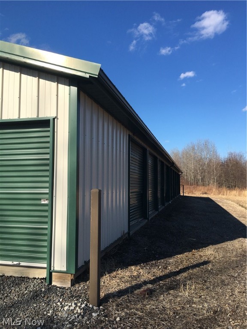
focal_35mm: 29
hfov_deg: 48.2
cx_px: 124
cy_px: 164
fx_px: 276
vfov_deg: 61.7
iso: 25
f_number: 2.2
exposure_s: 1/1637
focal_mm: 4.15
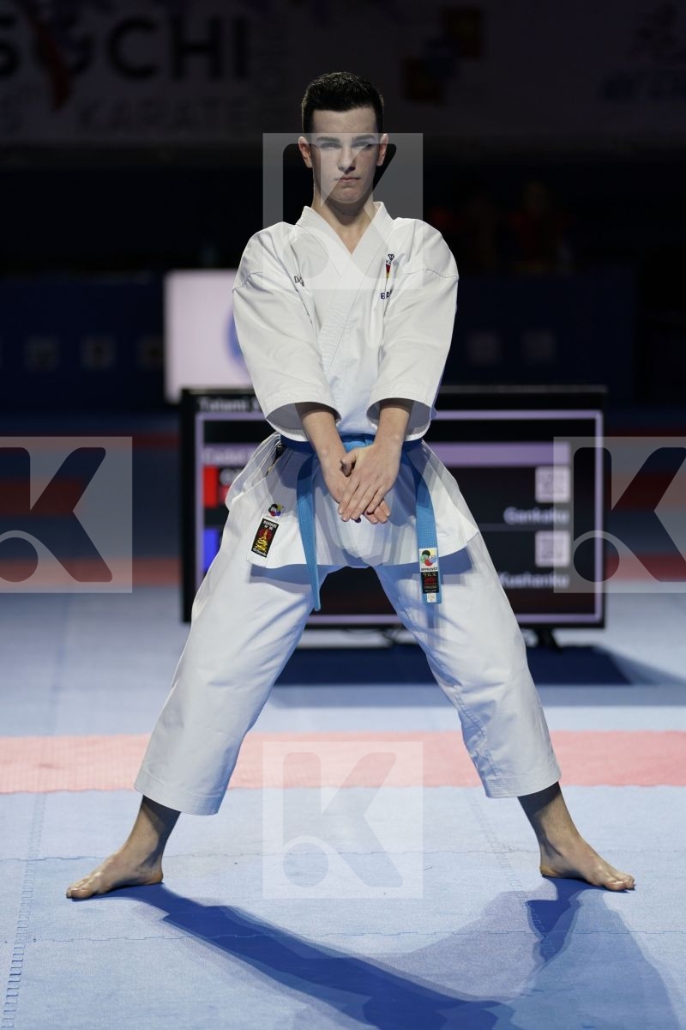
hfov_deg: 8.5
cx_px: 343
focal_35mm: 161
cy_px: 515
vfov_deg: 12.8
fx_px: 4602
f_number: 2.8
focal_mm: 161
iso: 400
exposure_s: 1/500
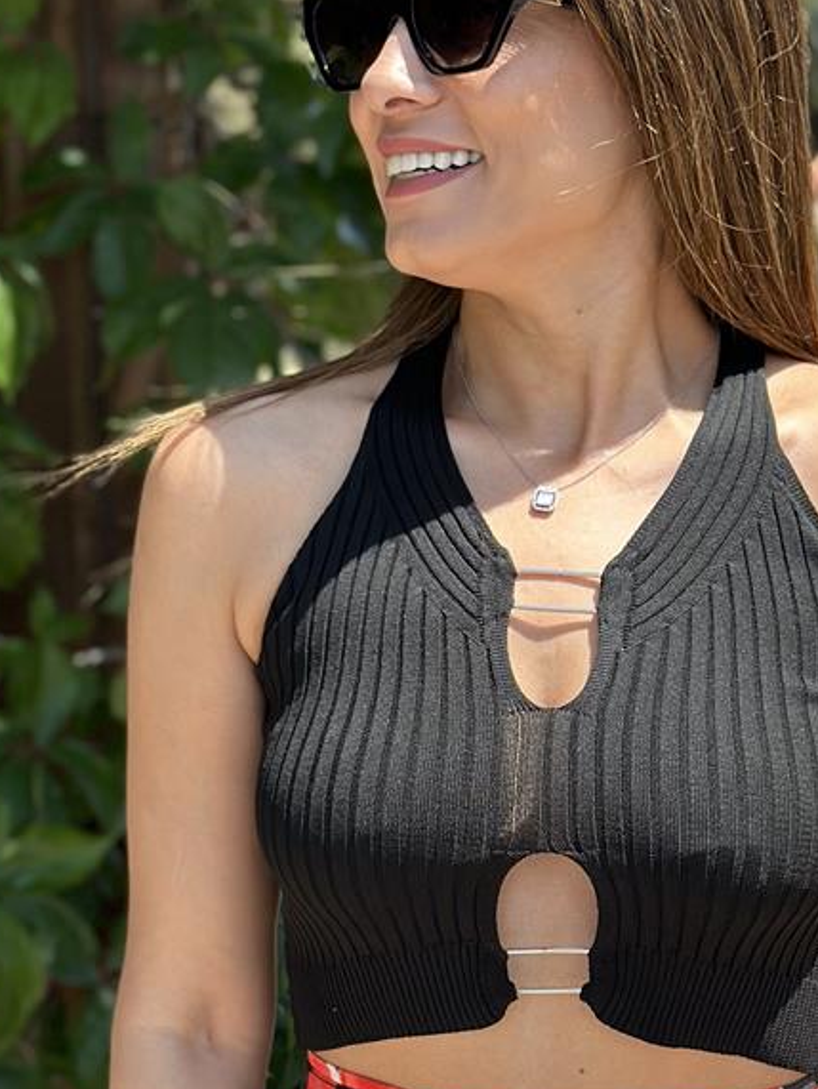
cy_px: 764
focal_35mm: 112
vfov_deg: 17.5
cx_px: 561
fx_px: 3525
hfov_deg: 13.2
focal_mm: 6.86
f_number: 1.78
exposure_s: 1/1880
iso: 80
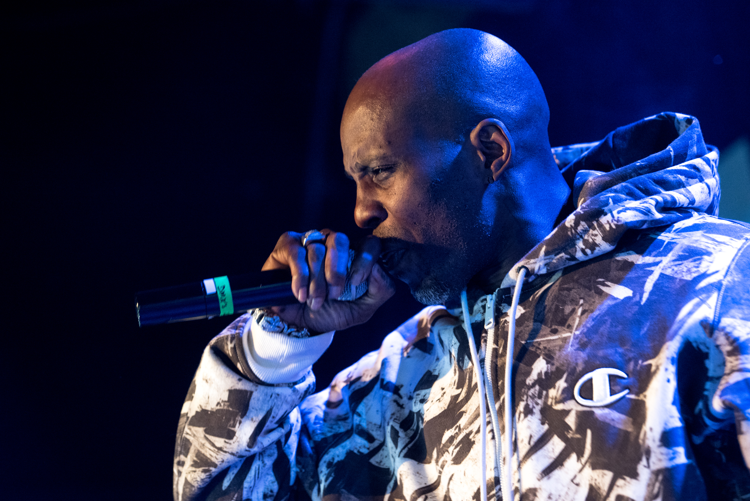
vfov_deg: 12.2
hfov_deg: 18.3
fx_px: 2334
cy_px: 250
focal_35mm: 112
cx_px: 375
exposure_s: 1/100
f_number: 3.5
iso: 3200
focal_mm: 112
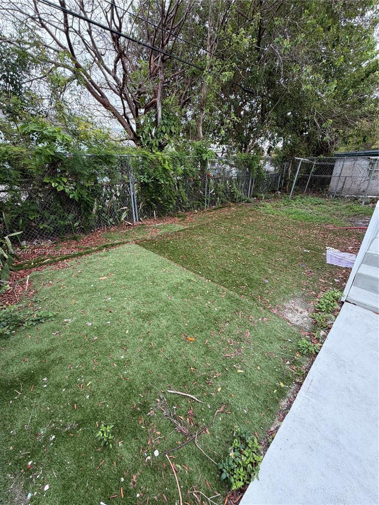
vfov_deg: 102.1
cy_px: 252
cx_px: 190
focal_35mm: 14
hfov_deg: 85.7
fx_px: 204
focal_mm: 2.22
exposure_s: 1/161
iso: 40
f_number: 2.2
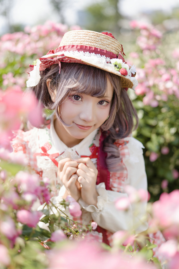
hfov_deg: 27.0
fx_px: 373
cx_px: 90
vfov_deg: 39.6
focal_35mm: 50
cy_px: 134
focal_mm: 50
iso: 100
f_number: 1.6
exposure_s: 1/3205
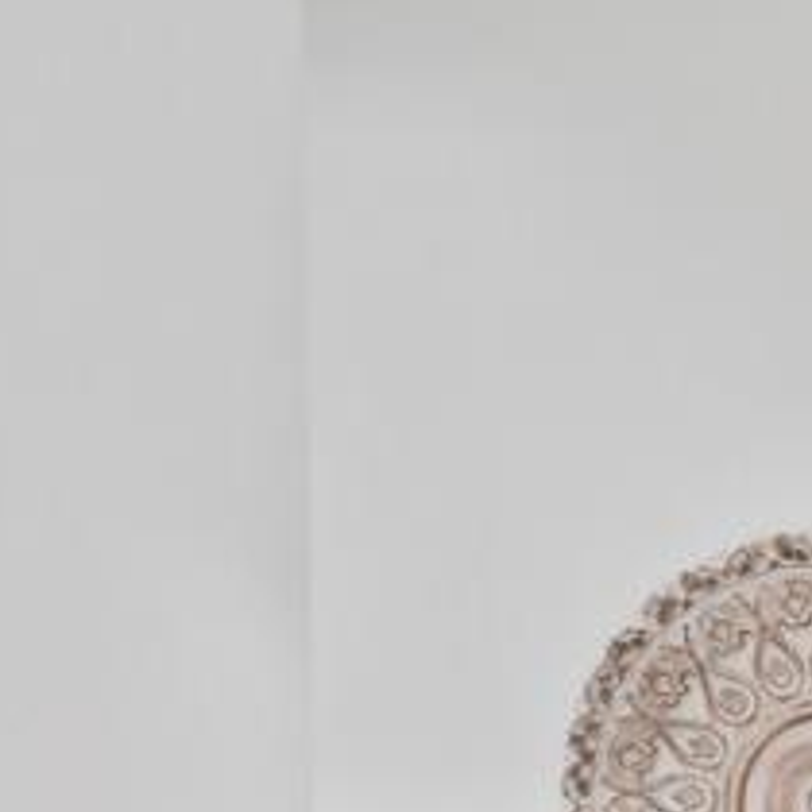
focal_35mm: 85
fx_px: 2256
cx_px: 2134
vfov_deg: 16.5
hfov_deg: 13.0
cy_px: 1522
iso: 320
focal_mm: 14
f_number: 7.1
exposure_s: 1/1.67
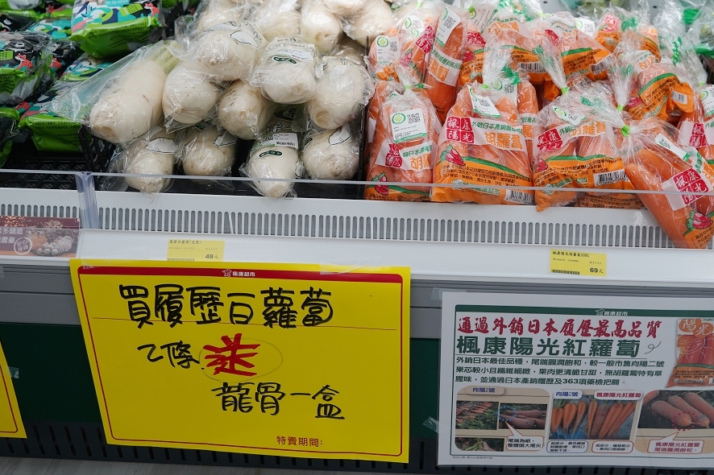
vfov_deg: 31.8
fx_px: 833
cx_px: 434
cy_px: 187
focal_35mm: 42
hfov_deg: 46.1
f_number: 4
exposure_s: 1/160
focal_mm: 31
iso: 400
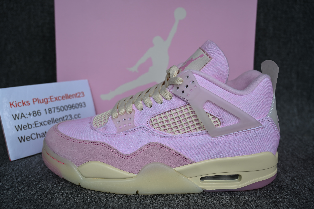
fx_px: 283
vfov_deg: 40.5
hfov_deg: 58.0
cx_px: 157
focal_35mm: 32
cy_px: 104
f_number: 5.6
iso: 280
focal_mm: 32.5
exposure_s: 1/125
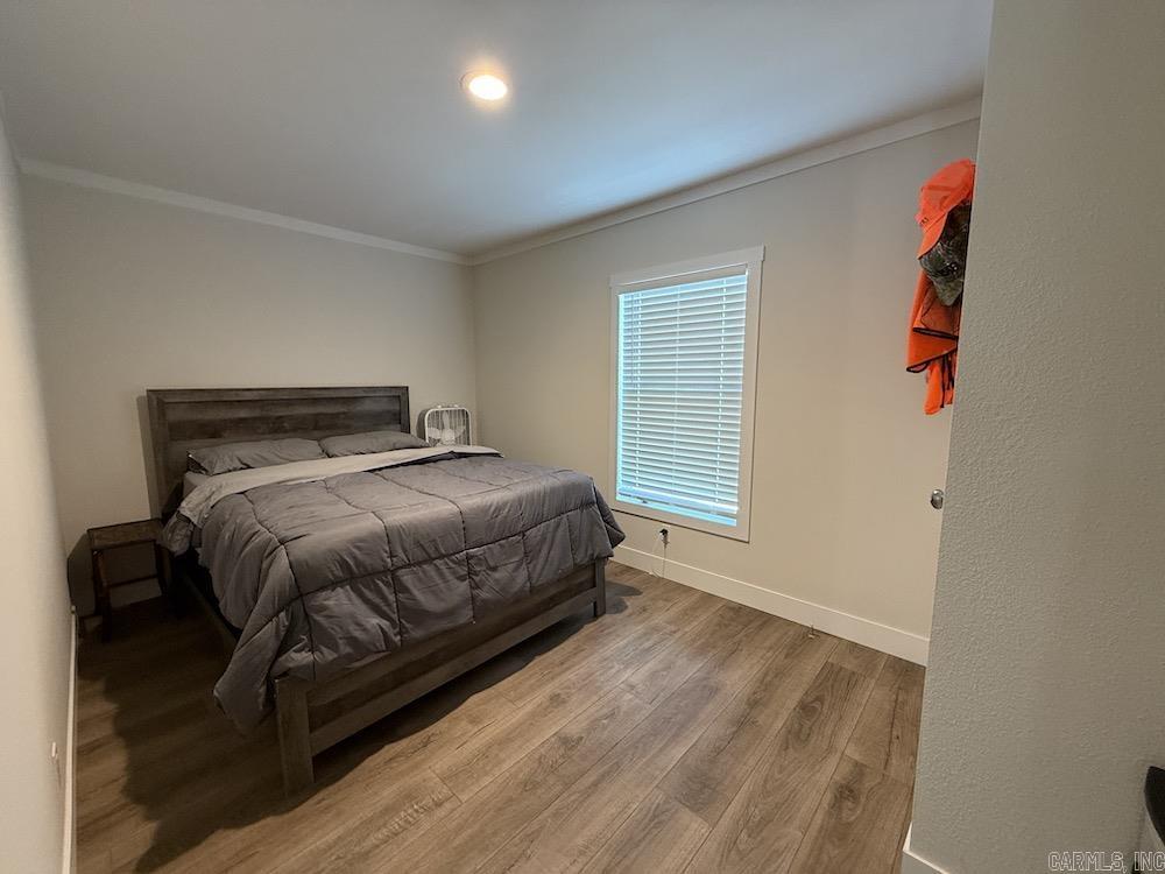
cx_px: 582
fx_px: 471
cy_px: 437
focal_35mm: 14
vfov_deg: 85.7
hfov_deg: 102.1
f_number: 2.2
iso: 250
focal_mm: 2.22
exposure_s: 1/60
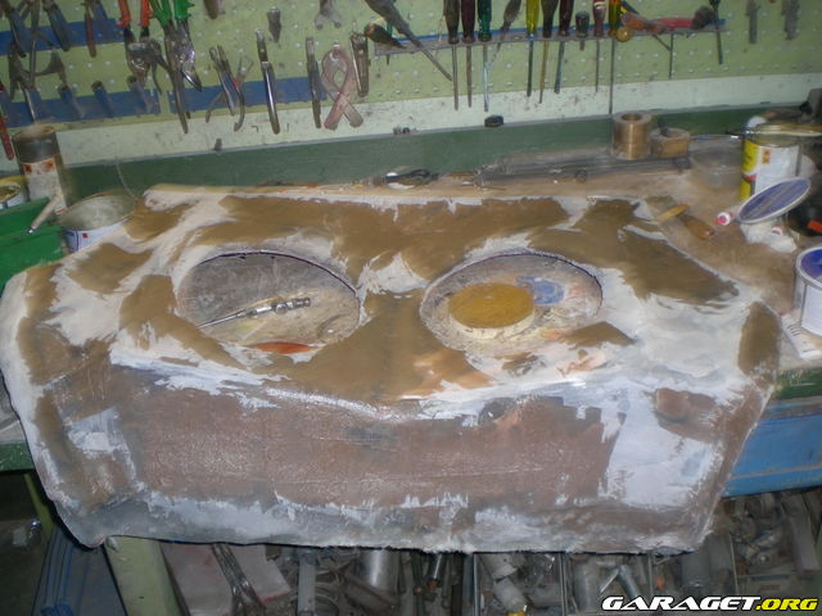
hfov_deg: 49.0
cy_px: 308
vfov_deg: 37.7
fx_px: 902
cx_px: 411
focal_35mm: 38
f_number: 3.1
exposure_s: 1/30
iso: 67
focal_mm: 6.3
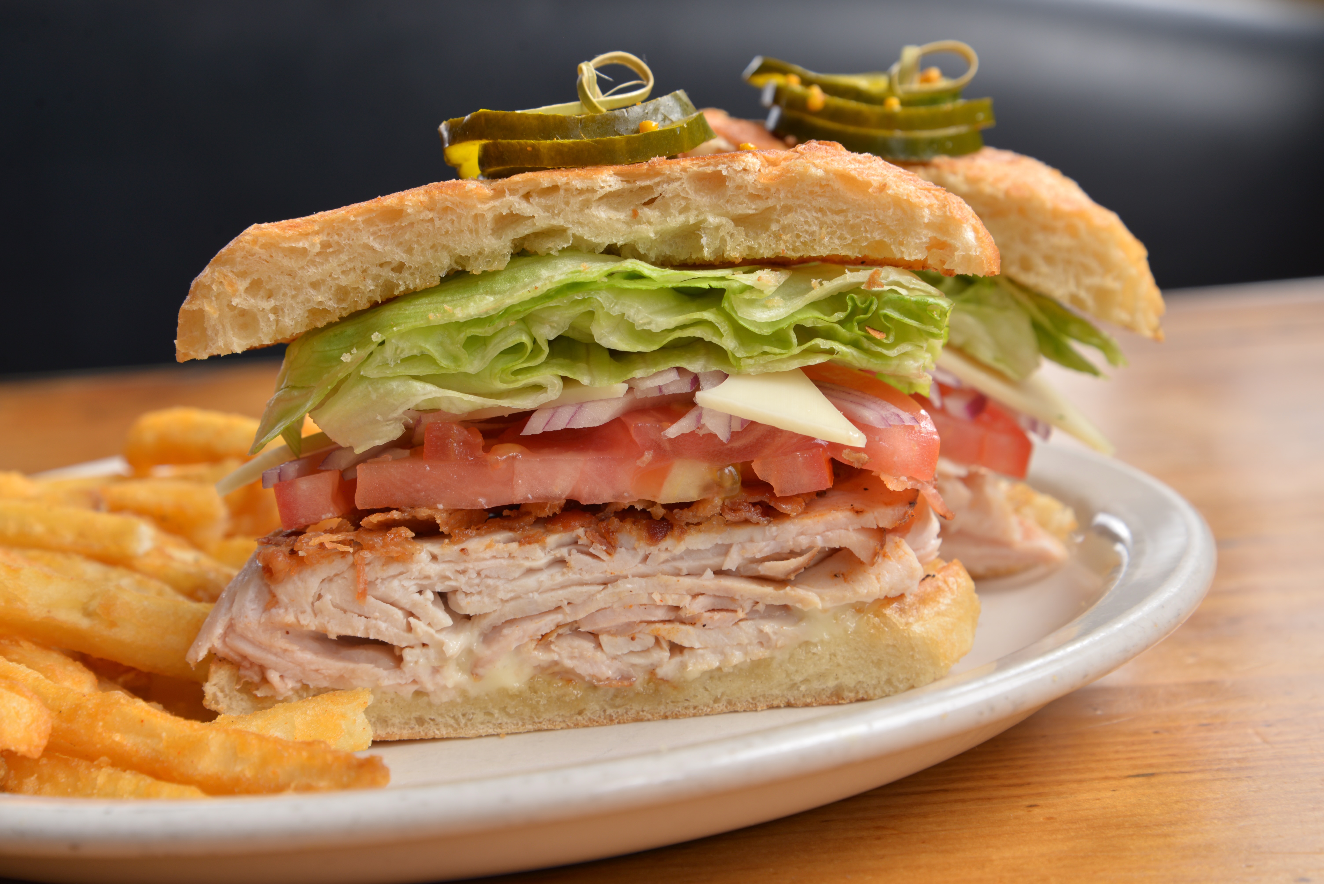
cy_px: 442
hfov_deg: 28.8
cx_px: 662
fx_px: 2575
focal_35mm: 70
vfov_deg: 19.5
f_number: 9
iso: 125
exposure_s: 1/20
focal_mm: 70
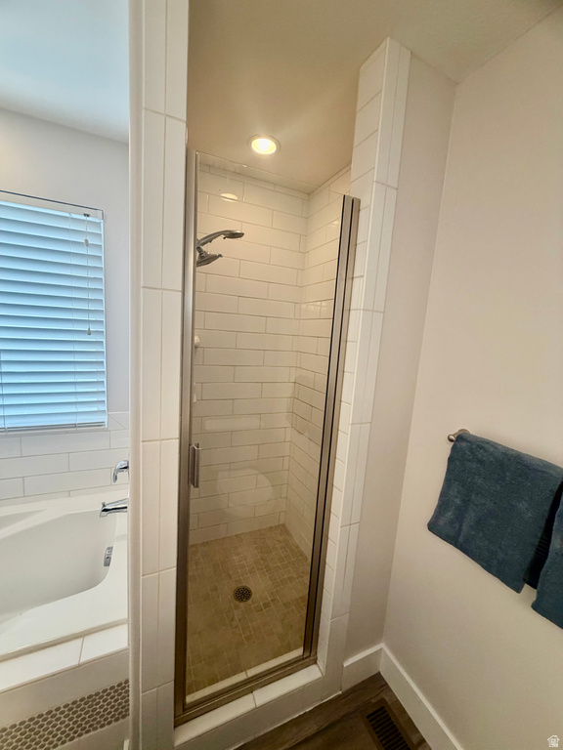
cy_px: 375
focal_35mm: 14
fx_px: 304
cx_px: 282
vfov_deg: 102.1
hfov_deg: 85.7
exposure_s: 1/120
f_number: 2.2
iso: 250
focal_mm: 2.22
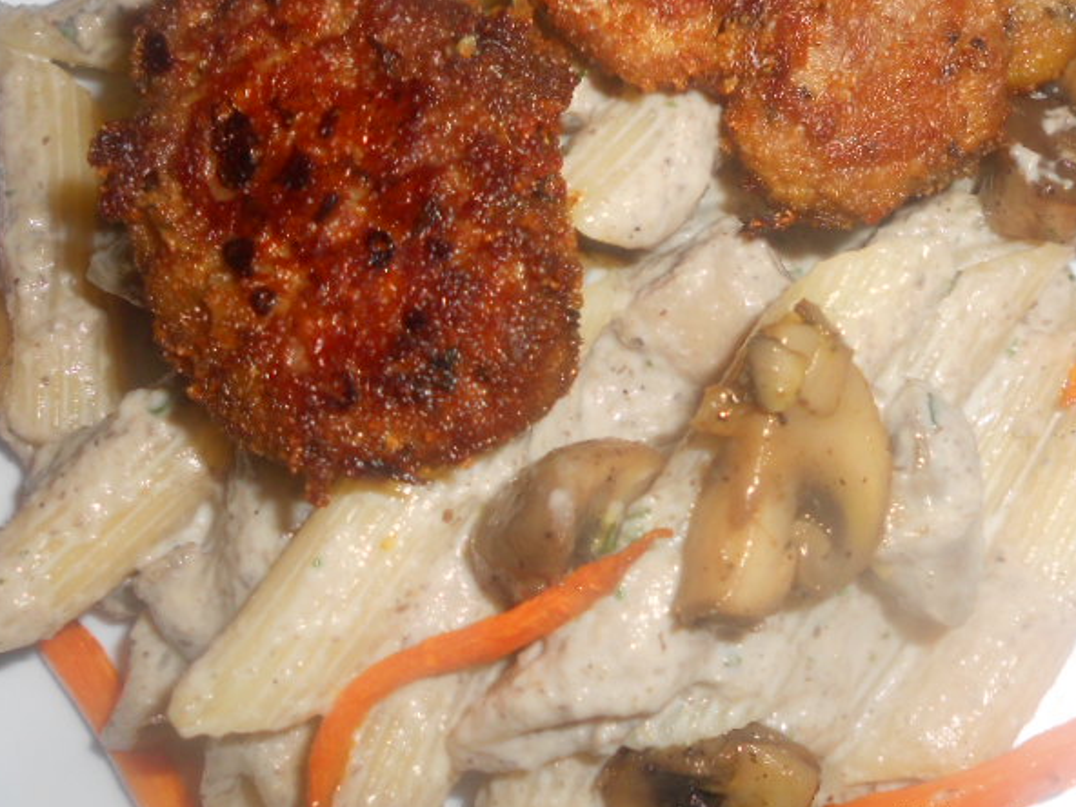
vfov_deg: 32.2
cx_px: 631
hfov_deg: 41.9
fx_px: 1399
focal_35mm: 45
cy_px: 393
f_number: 8
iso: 80
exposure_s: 1/25
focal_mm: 4.6
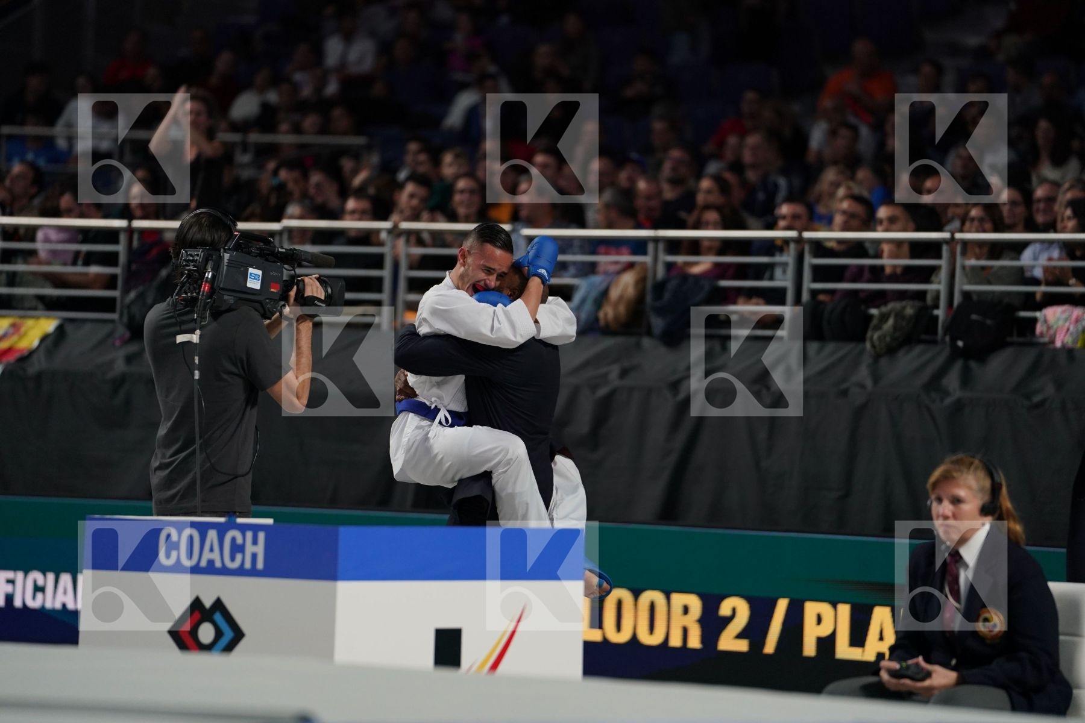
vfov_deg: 6.9
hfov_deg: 10.3
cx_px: 542
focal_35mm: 200
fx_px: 6027
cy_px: 362
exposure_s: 1/1000
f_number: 2.8
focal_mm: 200
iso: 1250
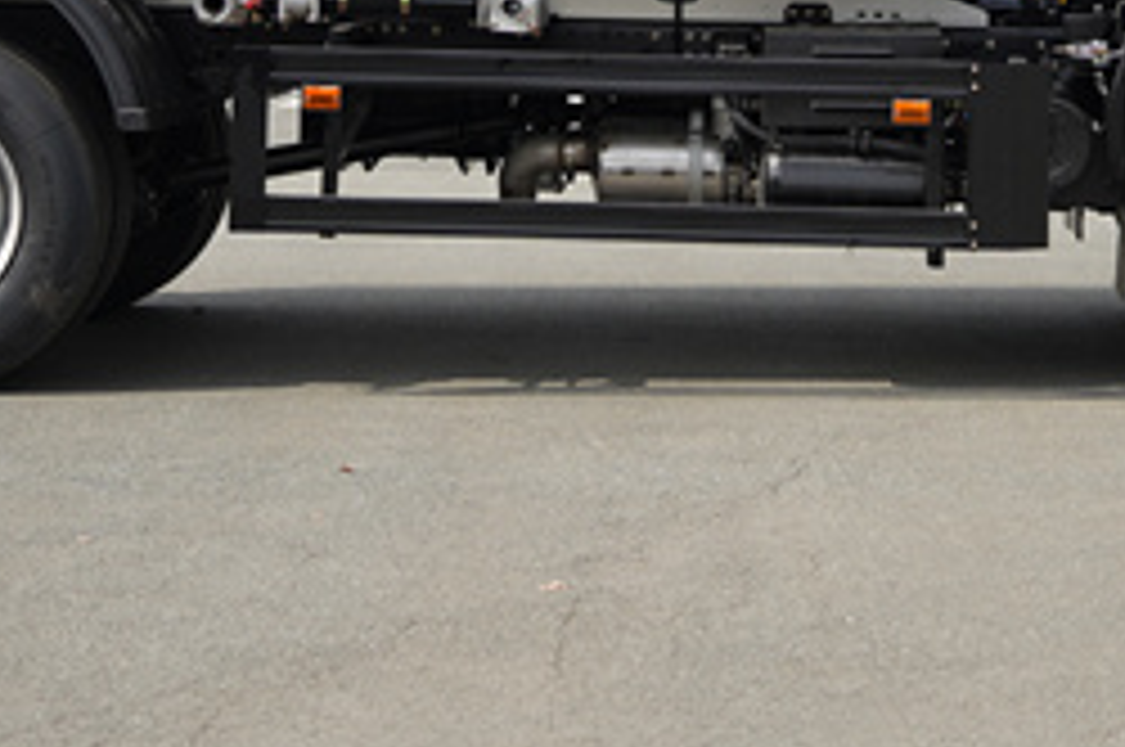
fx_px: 3402
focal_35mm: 109
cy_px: -344
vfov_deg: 12.0
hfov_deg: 18.8
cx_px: 648
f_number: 3.2
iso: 125
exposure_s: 1/1250
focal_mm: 34
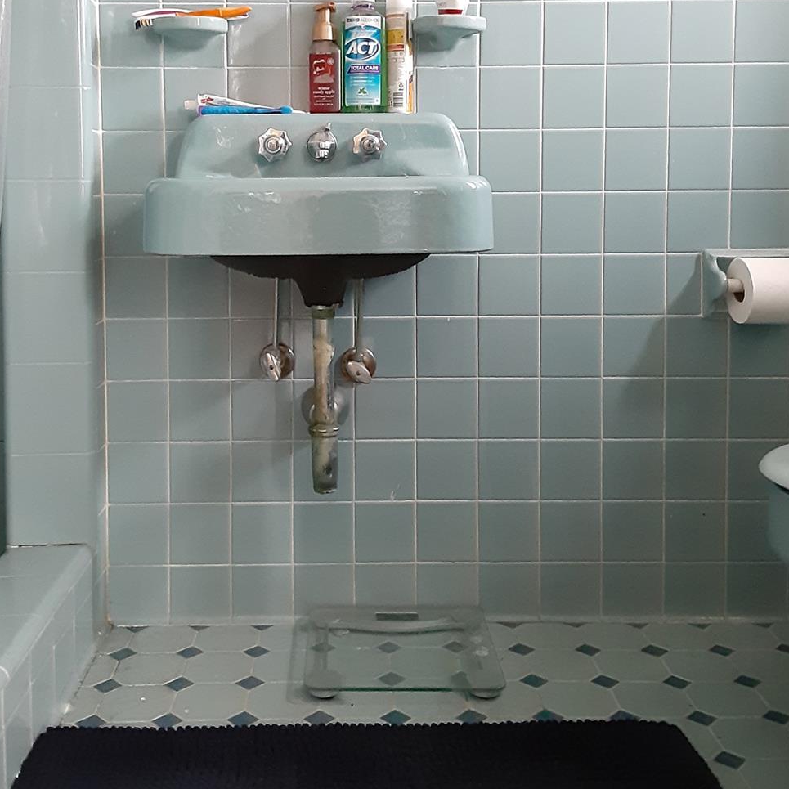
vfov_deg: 43.2
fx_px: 980
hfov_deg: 43.8
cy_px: 253
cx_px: 372
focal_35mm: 38
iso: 500
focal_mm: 2.91
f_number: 1.9
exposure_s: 1/20
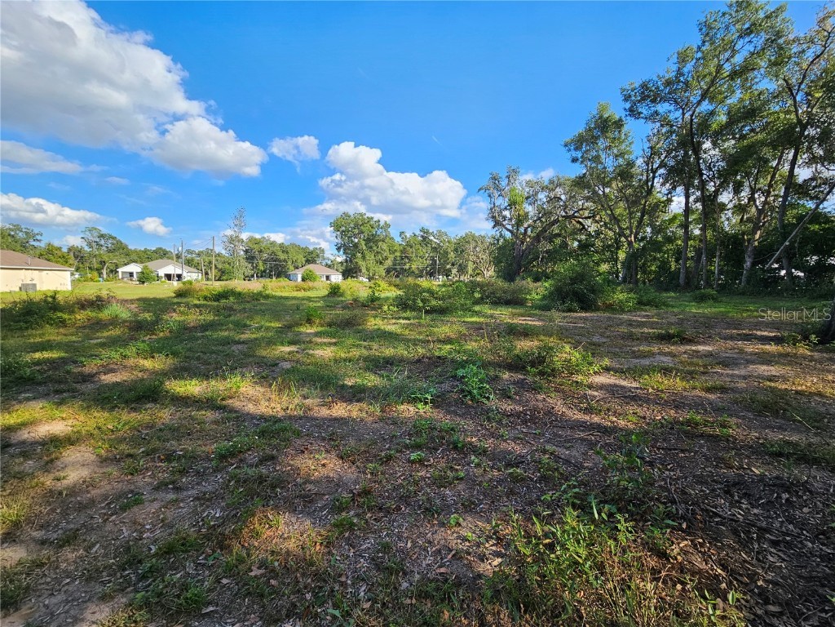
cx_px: 418
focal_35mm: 13
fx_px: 314
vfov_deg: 89.9
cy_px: 314
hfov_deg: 106.2
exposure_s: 1/843
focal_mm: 2.2
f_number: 2.2
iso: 50
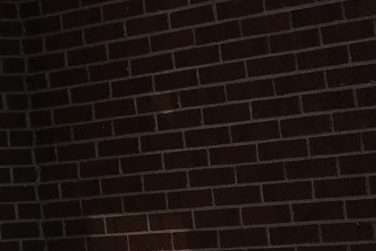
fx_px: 1849
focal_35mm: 177
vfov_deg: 7.7
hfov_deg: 10.3
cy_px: -70
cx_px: -475
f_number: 2.2
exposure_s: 1/2564
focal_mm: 4.15
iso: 25
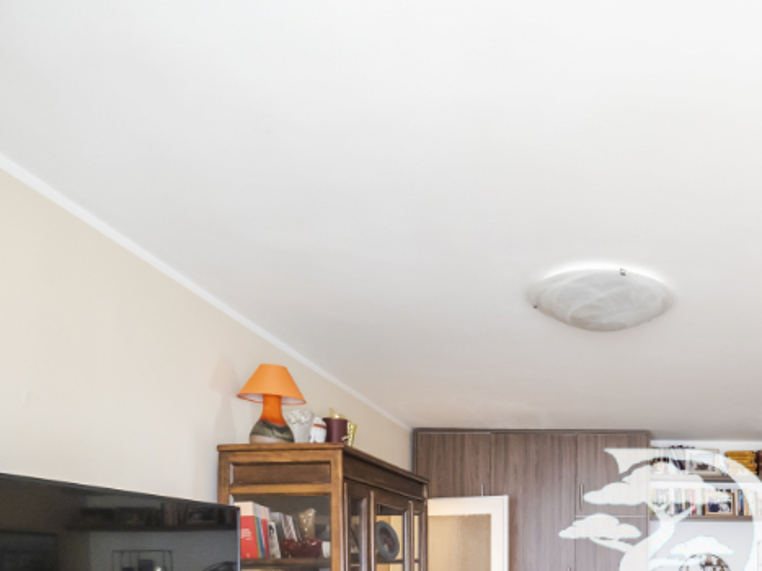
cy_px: 594
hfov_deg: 53.1
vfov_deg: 40.0
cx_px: 676
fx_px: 660
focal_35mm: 30
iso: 400
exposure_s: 1/3.33
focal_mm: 7
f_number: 4
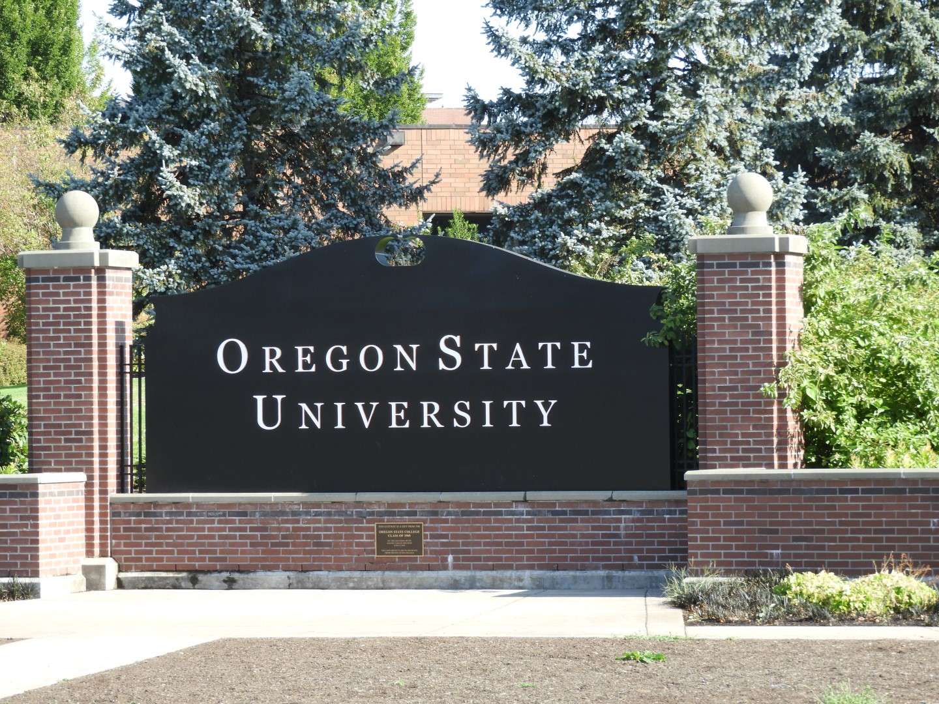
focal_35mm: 170
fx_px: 4611
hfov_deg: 11.6
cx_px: 470
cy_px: 352
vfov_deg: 8.7
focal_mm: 30.5
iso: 100
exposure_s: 1/125
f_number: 5.2
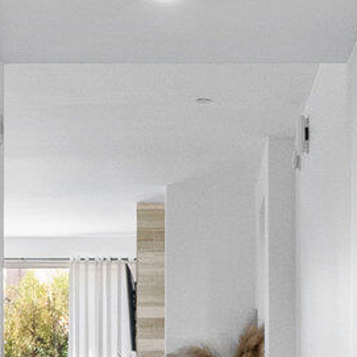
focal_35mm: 94
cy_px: 397
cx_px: 207
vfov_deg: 17.8
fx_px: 1097
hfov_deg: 18.5
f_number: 8
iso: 2500
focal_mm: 15
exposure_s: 1/30
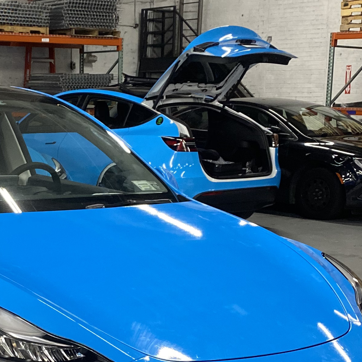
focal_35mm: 78
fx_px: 923
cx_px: 39
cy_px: 267
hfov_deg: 21.7
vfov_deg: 22.0
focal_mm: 4.25
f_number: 1.8
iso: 250
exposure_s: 1/41
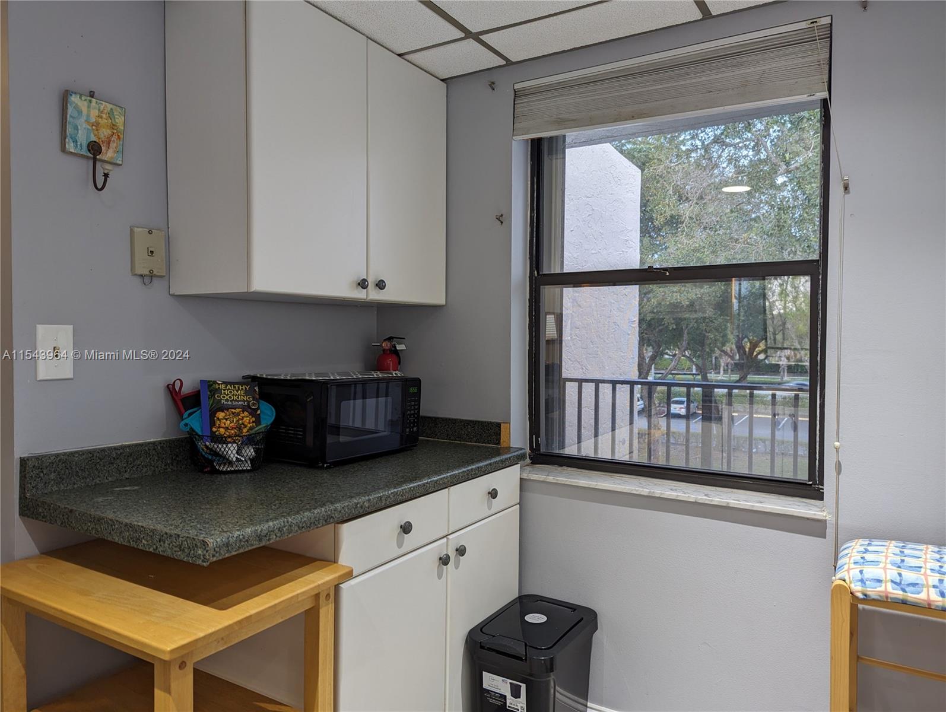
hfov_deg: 71.5
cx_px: 473
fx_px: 657
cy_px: 356
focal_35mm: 24
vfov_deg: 56.9
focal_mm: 6.81
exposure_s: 1/30
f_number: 1.85
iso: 30
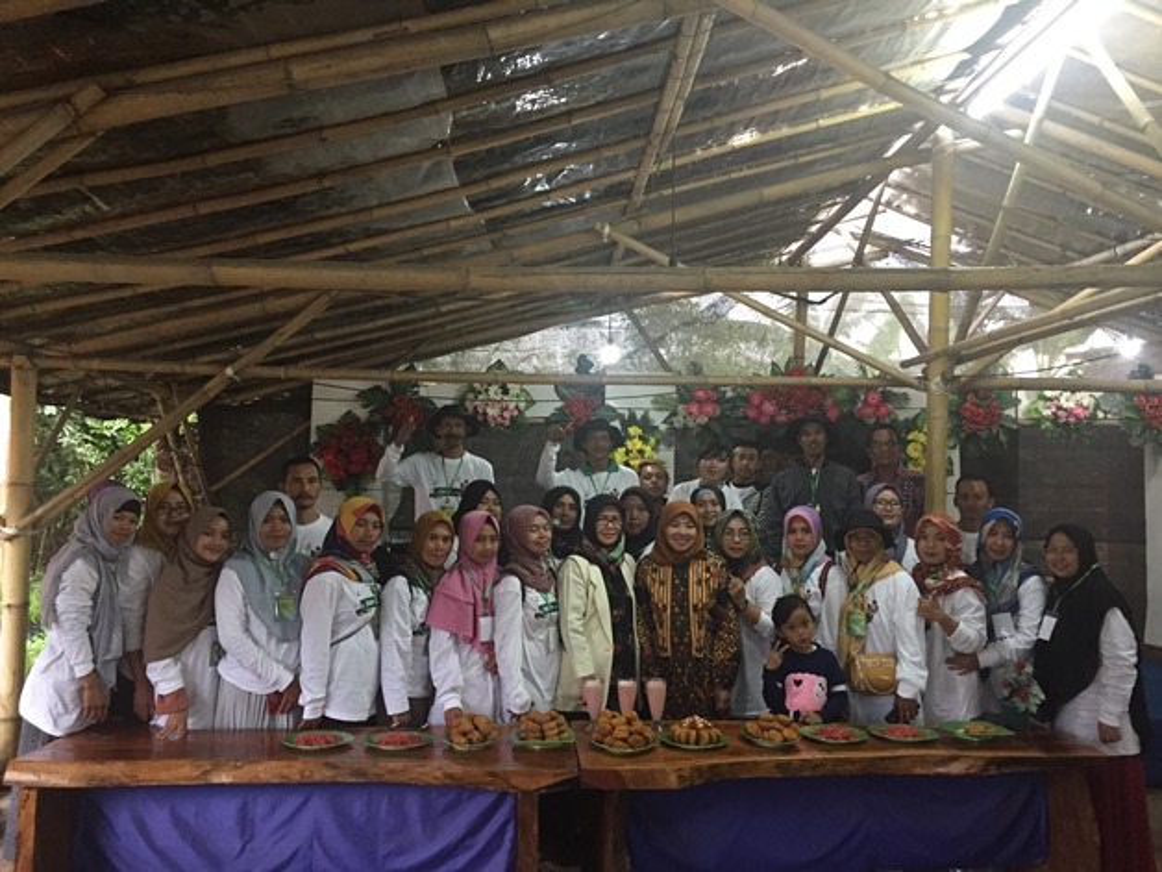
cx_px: 581
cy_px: 436
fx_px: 973
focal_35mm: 29
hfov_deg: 61.7
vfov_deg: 48.2
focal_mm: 4.15
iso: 250
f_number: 2.2
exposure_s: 1/20
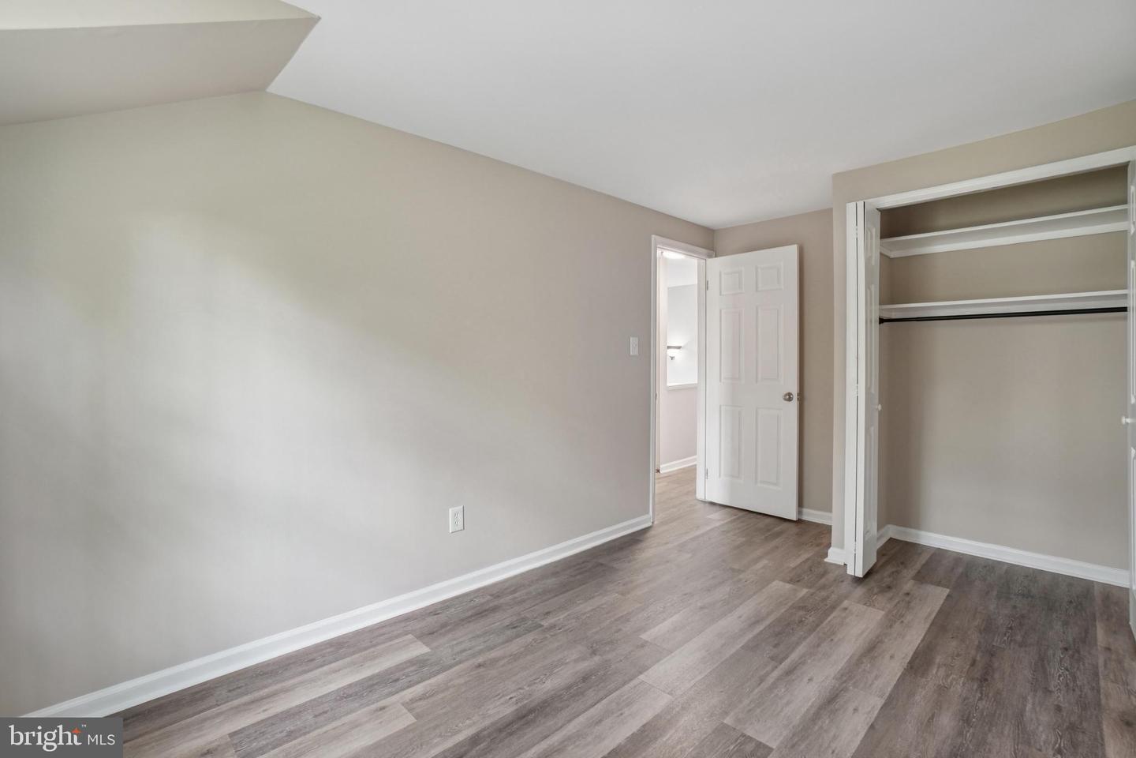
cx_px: 568
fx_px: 473
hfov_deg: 100.4
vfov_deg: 77.3
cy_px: 379
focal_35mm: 15
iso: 100
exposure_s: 1/2
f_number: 7.1
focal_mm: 10
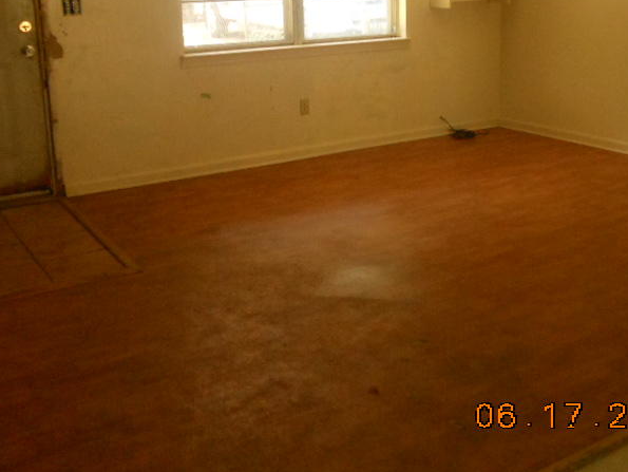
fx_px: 781
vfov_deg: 32.7
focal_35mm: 43
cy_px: 95
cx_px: 355
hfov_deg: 43.7
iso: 400
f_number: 3.2
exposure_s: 1/80
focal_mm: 4.5
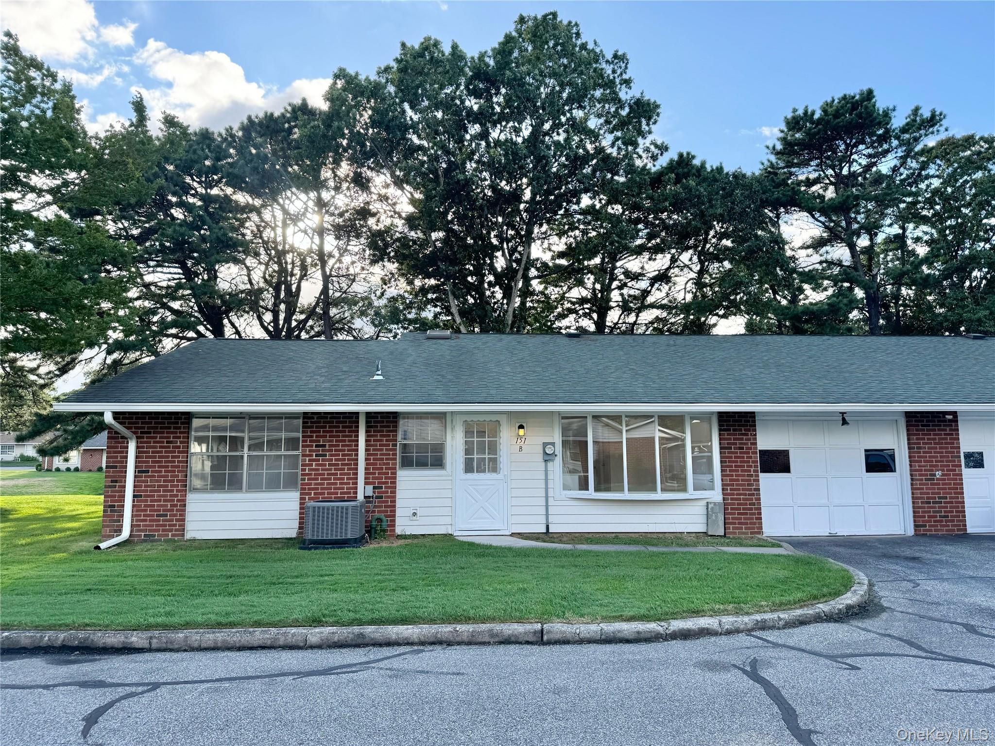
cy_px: 373
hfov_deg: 71.6
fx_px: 690
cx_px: 498
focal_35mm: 24
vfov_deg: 56.8
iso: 80
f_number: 1.78
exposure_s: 1/864
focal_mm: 6.76
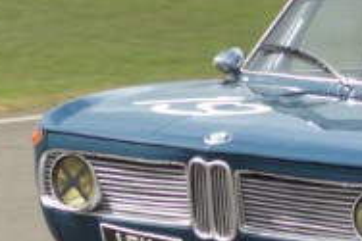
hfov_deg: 1.5
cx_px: 460
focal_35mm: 1400
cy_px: 169
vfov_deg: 1.0
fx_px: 14065
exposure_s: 1/400
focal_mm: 250
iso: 400
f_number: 11
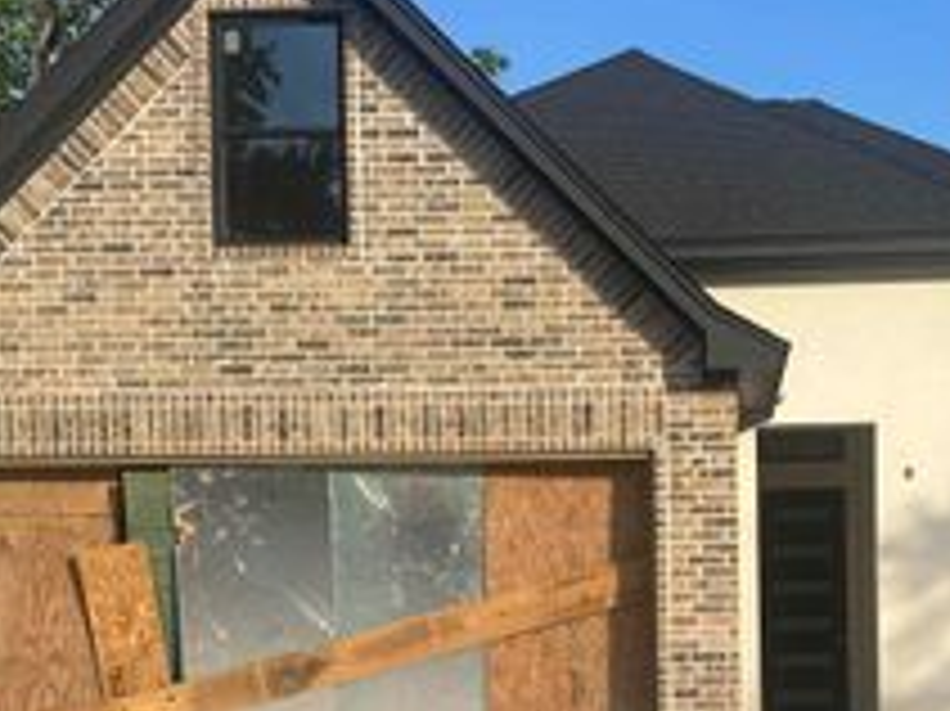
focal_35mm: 57
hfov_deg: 33.3
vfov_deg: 25.1
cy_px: 596
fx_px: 1563
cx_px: 689
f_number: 1.78
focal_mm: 6.86
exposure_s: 1/3472
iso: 80
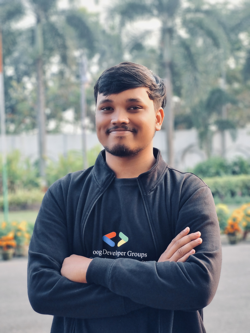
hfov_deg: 19.4
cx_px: 125
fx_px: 732
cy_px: 166
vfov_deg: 25.7
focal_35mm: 76
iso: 50
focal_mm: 7.12
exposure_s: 1/50
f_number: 2.4
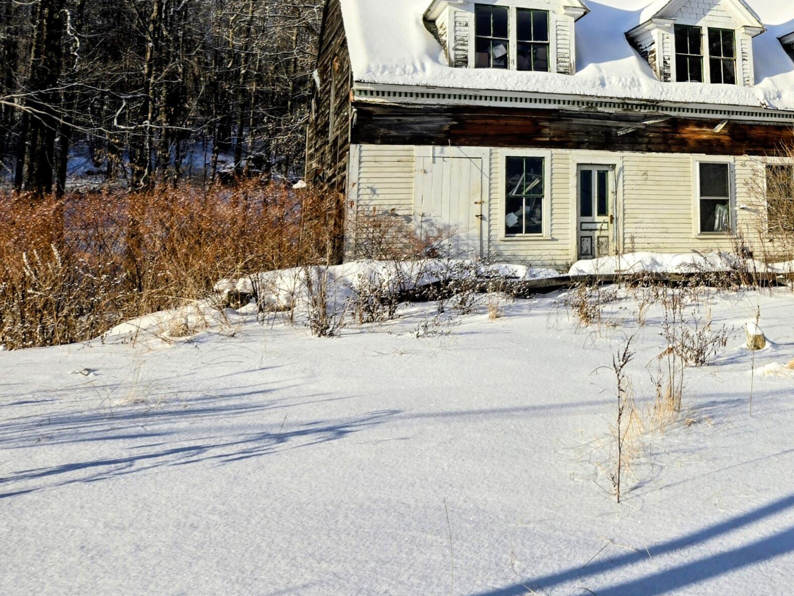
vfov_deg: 31.7
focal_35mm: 44
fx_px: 1009
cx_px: 758
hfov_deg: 39.0
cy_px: 90
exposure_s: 1/1899
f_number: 1.8
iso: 25
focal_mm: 5.4
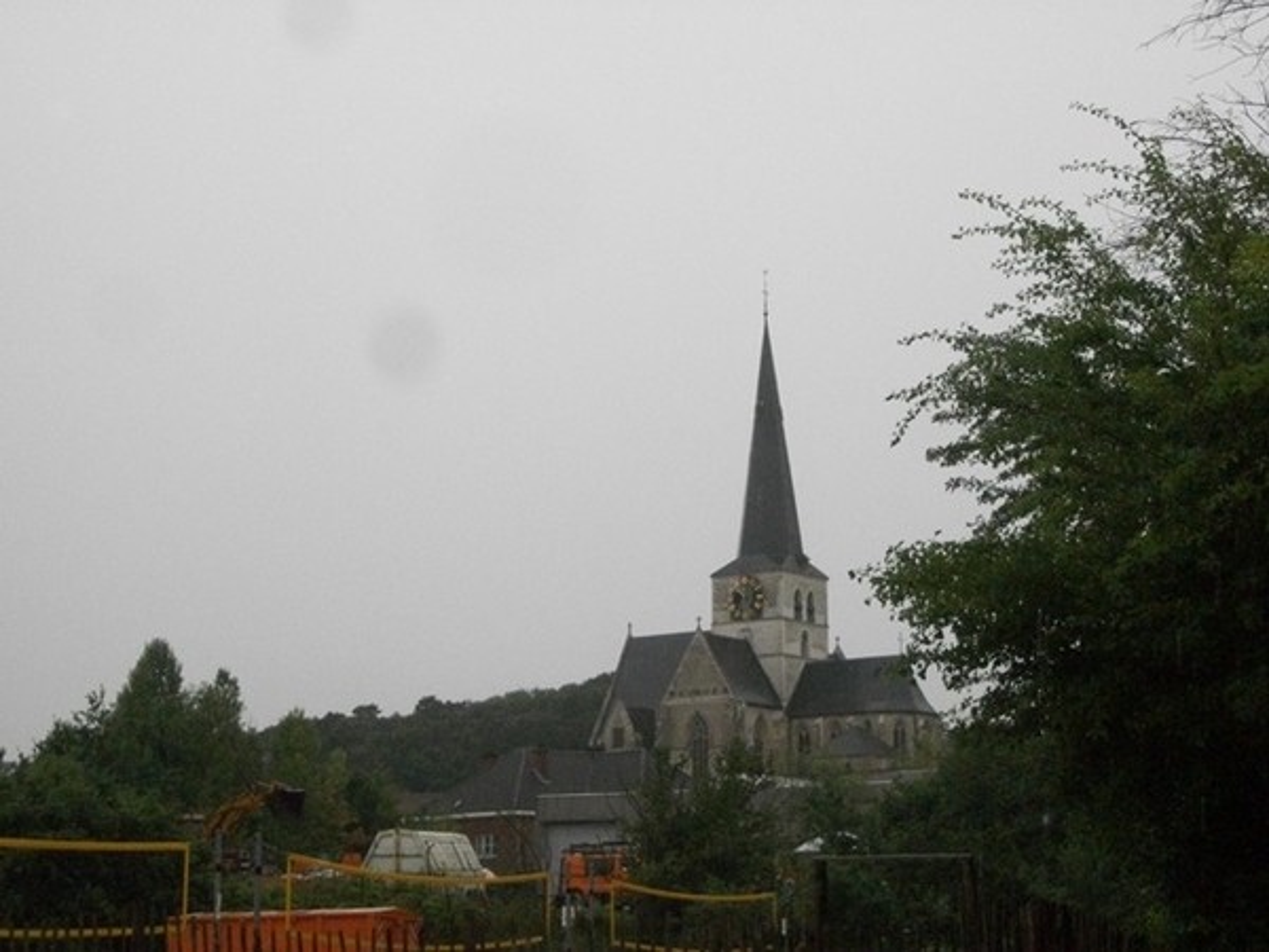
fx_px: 2823
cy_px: 476
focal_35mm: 77
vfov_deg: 19.1
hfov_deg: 25.3
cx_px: 634
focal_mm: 13.7
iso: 472
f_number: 4.6
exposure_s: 1/250
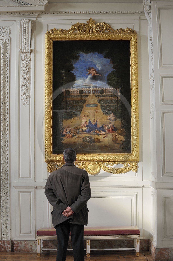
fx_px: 505
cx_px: 86
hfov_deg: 19.4
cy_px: 130
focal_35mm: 70
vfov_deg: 28.9
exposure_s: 1/3.33
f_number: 8
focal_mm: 70
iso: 200
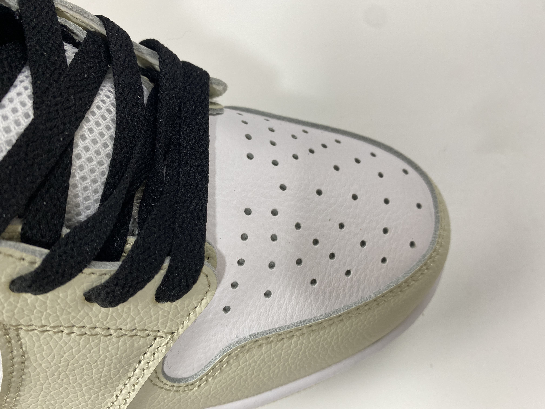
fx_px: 409
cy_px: 204
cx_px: 272
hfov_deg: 67.3
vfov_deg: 53.1
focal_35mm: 26
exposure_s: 1/100
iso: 80
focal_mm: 4.25
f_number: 1.8
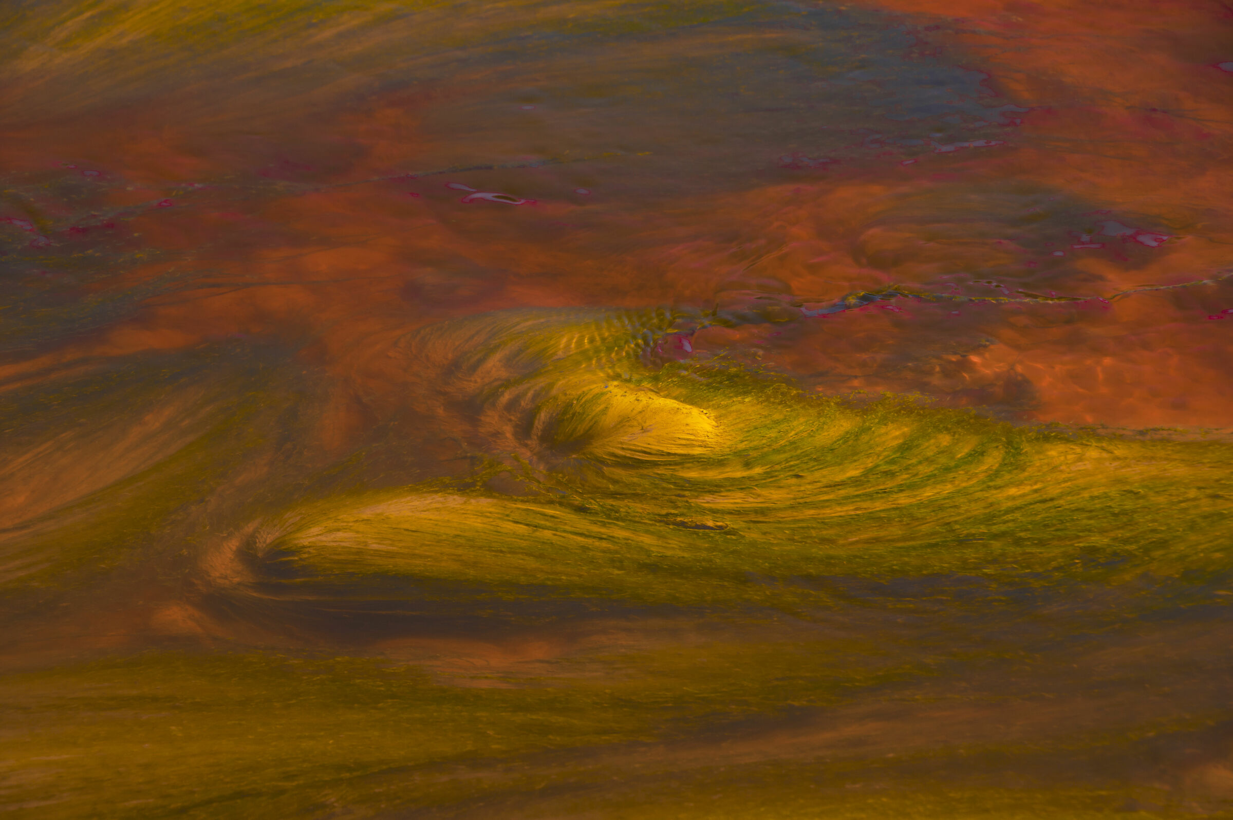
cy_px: 410
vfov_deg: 8.0
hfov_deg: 12.0
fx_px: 5886
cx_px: 616
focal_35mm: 172
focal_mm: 115
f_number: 11
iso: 100
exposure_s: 1/80
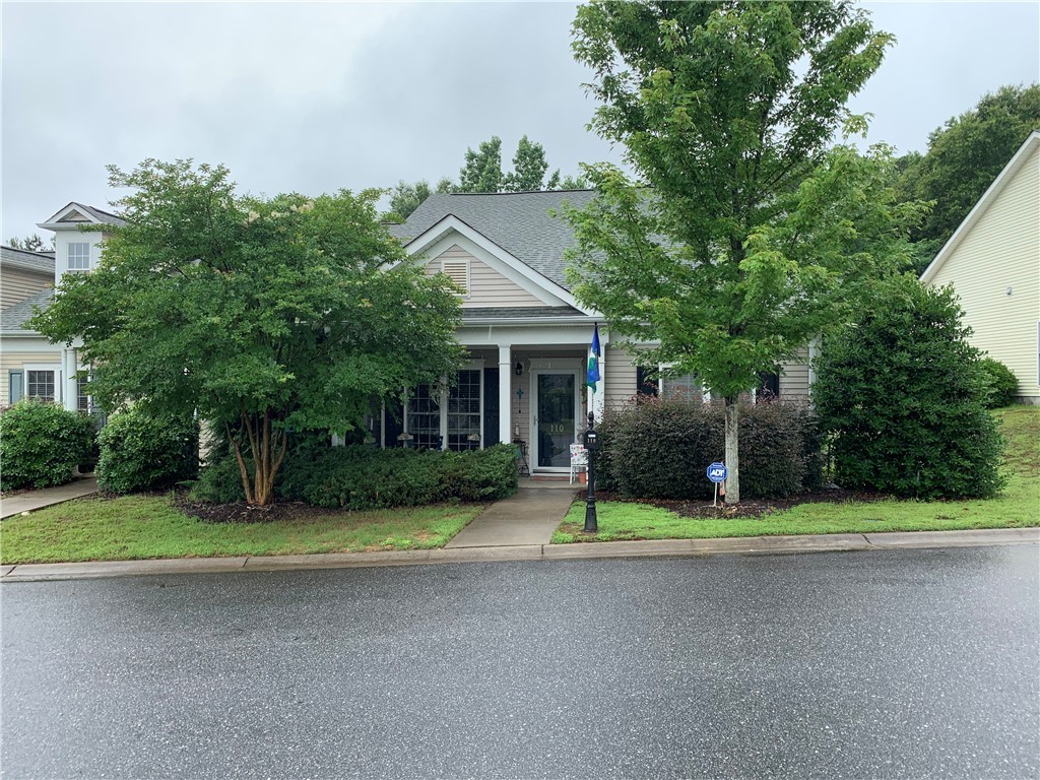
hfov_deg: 67.3
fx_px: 781
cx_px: 520
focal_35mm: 26
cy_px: 390
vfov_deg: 53.1
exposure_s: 1/497
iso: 25
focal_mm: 4.25
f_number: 1.8
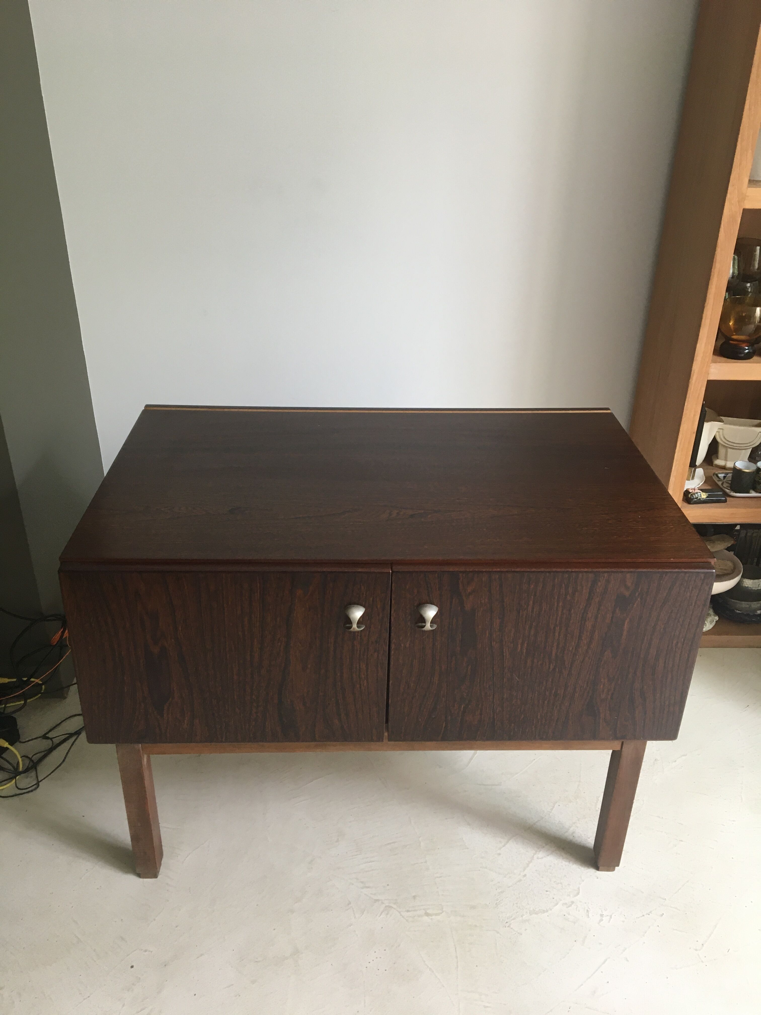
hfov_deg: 48.2
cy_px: 508
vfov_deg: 61.7
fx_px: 850
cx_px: 380
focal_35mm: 29
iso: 100
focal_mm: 4.15
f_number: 2.2
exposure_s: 1/33
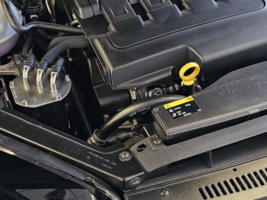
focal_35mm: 63
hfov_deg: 30.7
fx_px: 486
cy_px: 96
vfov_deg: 23.3
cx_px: 154
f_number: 1.7
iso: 640
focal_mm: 6.3
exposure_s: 1/24
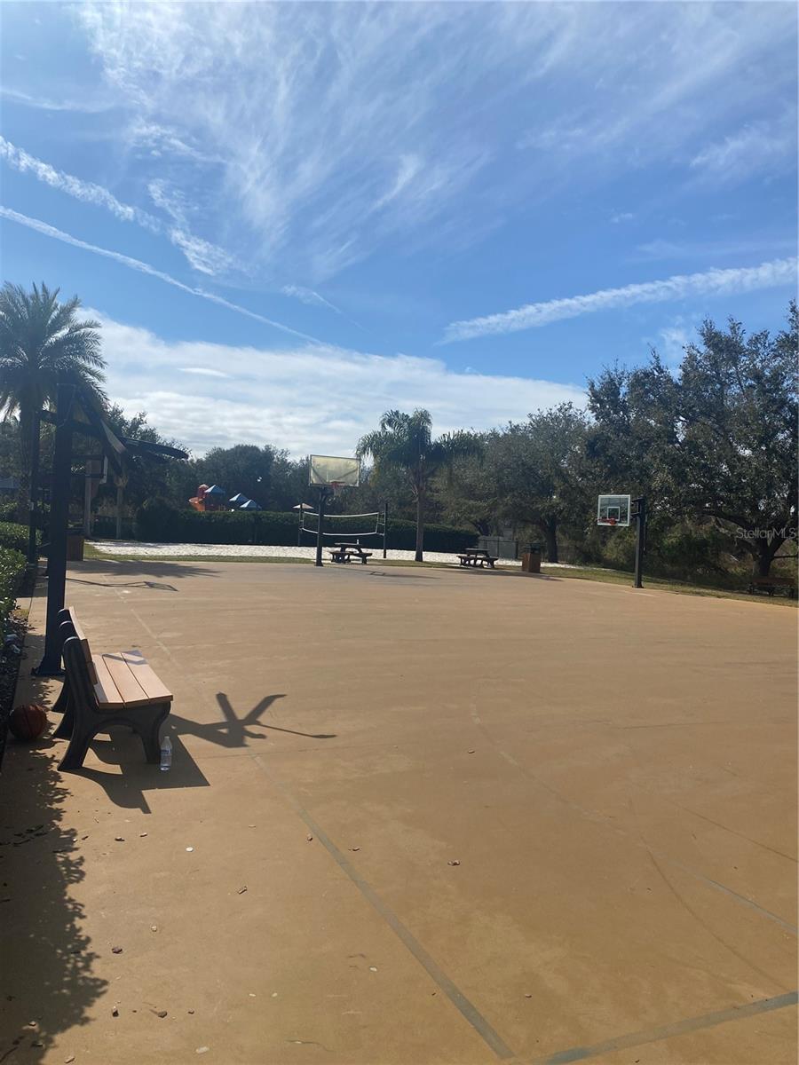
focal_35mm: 26
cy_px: 532
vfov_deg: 67.3
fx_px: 800
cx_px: 400
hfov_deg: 53.1
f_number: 1.8
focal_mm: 4.25
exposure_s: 1/6410
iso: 32
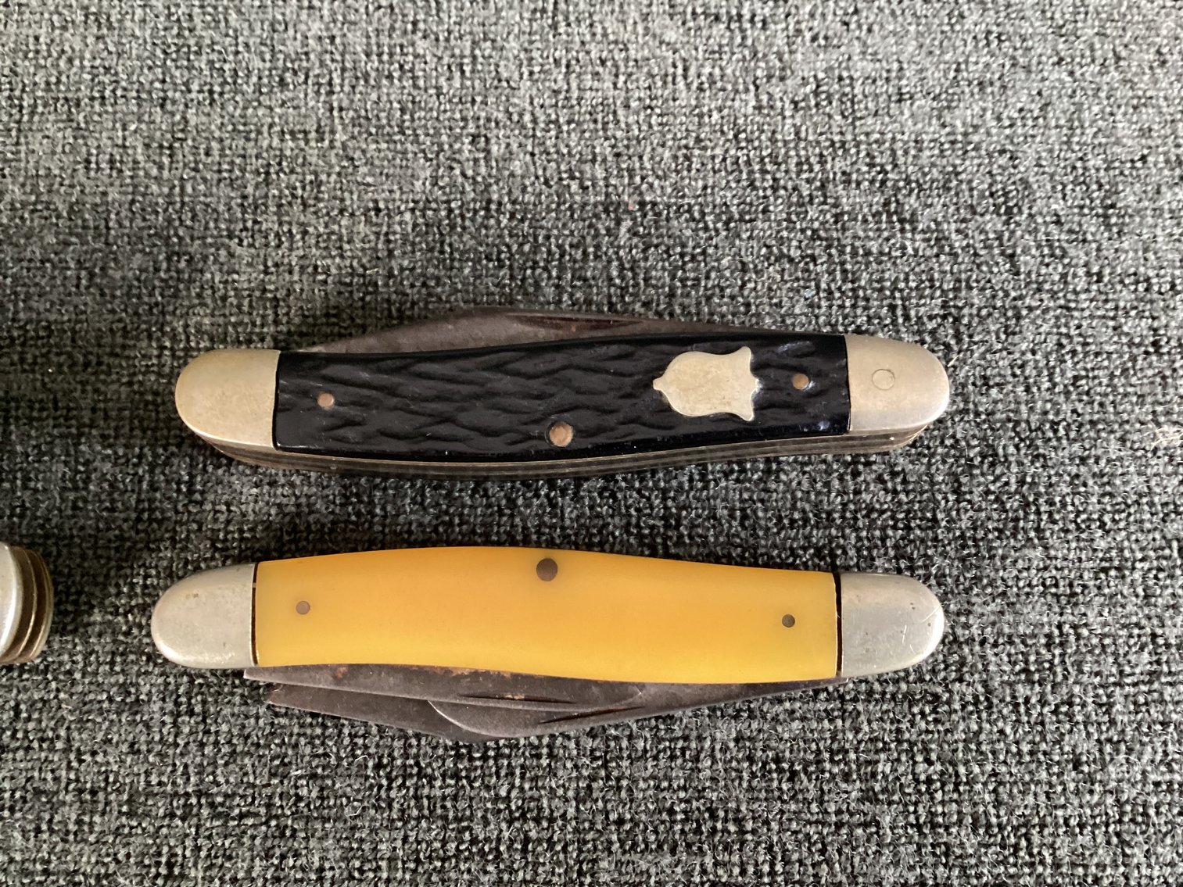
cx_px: 592
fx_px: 1060
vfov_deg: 45.4
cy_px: 444
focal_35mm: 31
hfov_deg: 58.3
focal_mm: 3.3
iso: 400
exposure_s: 1/30
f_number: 2.4
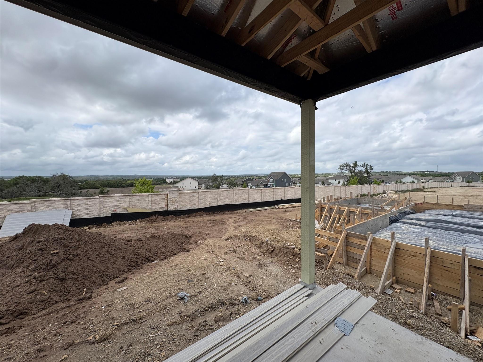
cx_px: 242
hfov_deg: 102.1
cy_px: 181
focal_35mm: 14
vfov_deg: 85.7
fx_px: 195
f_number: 2.2
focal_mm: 2.22
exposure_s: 1/3390
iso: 50
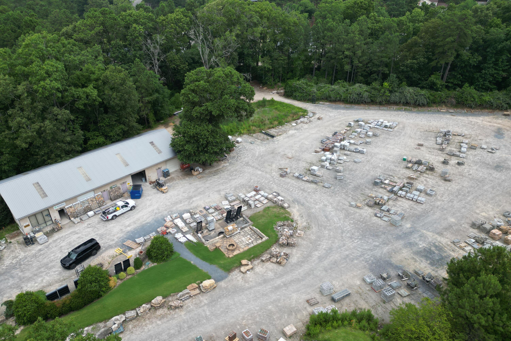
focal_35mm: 25
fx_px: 355
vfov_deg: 51.3
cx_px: 255
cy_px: 177
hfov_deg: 71.5
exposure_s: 1/1500
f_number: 1.7
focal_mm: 6.72
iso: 110
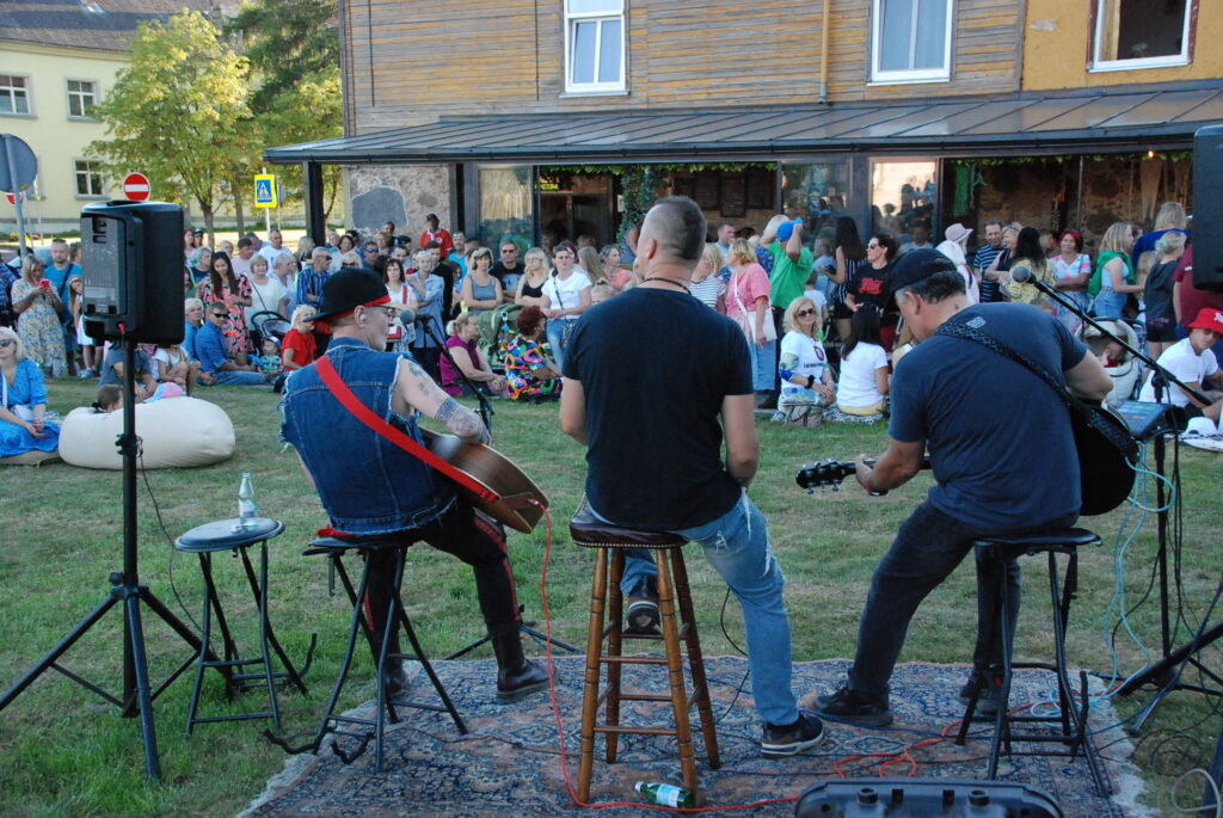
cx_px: 612
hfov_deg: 41.1
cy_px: 409
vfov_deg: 28.1
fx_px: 1632
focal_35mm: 48
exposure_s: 1/250
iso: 1600
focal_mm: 32
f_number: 8
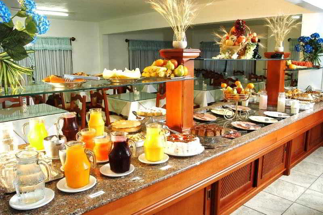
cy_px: 108
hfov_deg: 53.2
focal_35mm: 36
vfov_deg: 36.8
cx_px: 162
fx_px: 323
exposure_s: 1/1.6
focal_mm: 24
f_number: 11
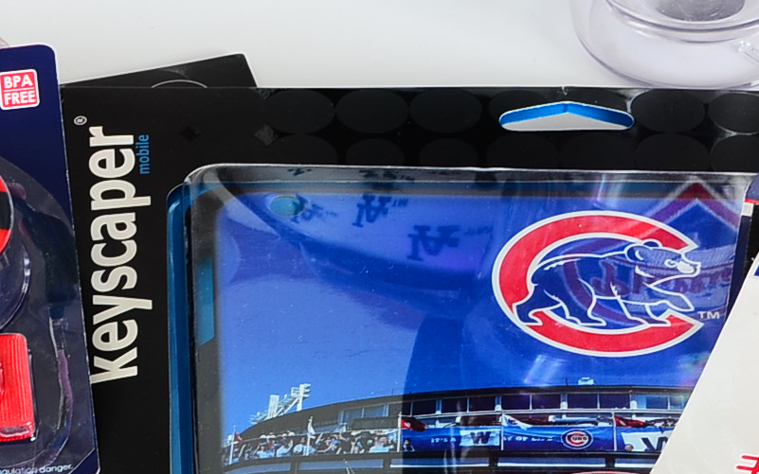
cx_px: 266
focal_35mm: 493
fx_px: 10191
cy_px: 525
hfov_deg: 4.3
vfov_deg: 2.7
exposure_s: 1/160
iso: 100
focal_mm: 105
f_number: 13
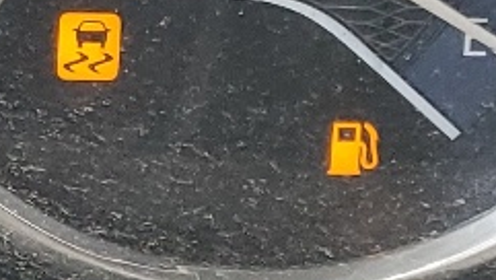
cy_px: -233
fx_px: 2474
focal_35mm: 188
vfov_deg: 6.3
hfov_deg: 10.5
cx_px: -521
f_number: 1.5
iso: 94
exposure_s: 1/120
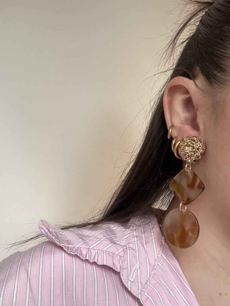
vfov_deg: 60.0
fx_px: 266
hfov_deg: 46.8
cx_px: 115
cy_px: 153
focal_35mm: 30
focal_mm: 2.69
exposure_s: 1/121
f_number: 1.9
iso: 25
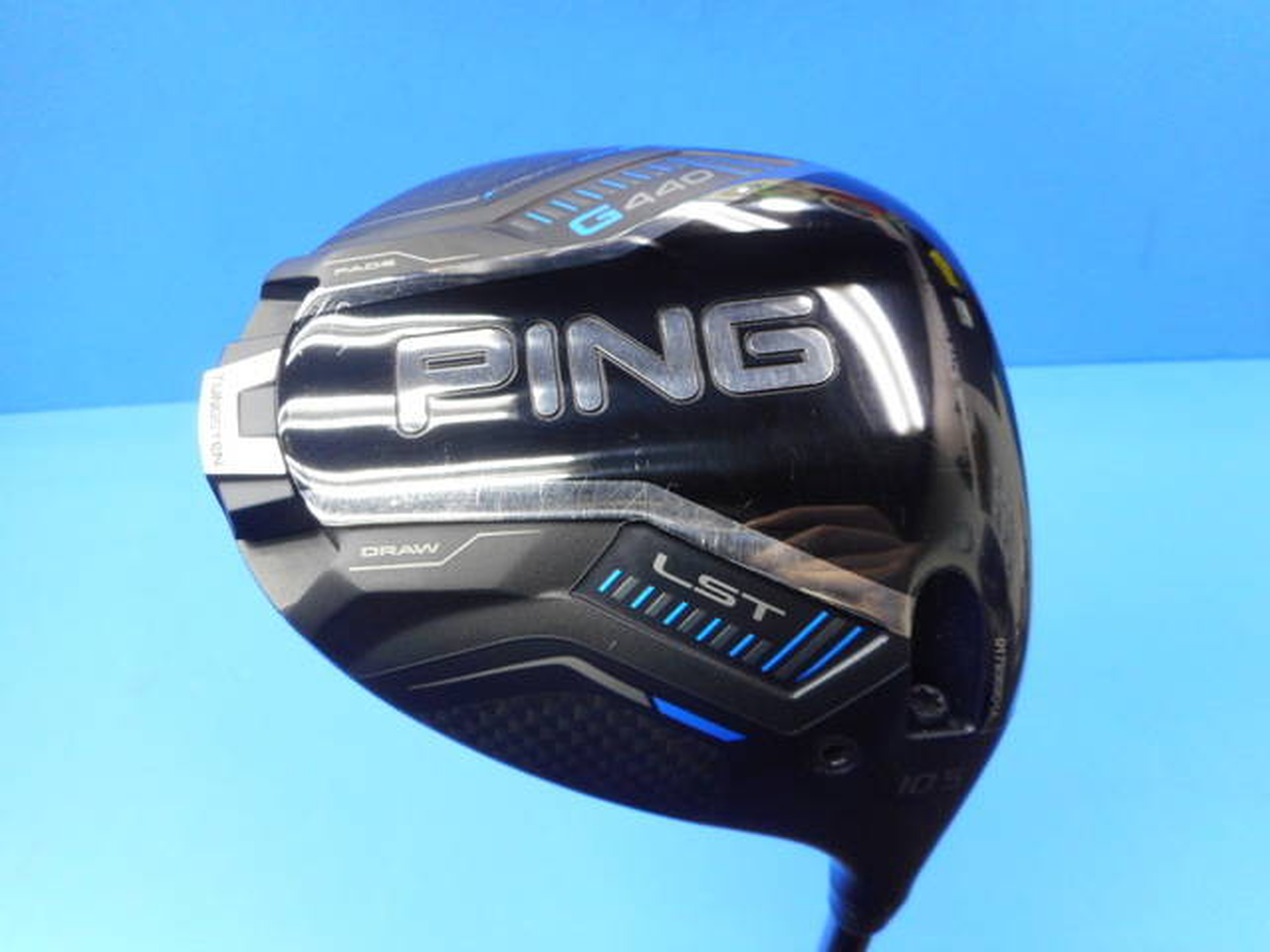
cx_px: 635
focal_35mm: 25
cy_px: 476
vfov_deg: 54.9
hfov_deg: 69.4
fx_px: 917
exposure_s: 1/30
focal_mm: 4.5
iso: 250
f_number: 3.7
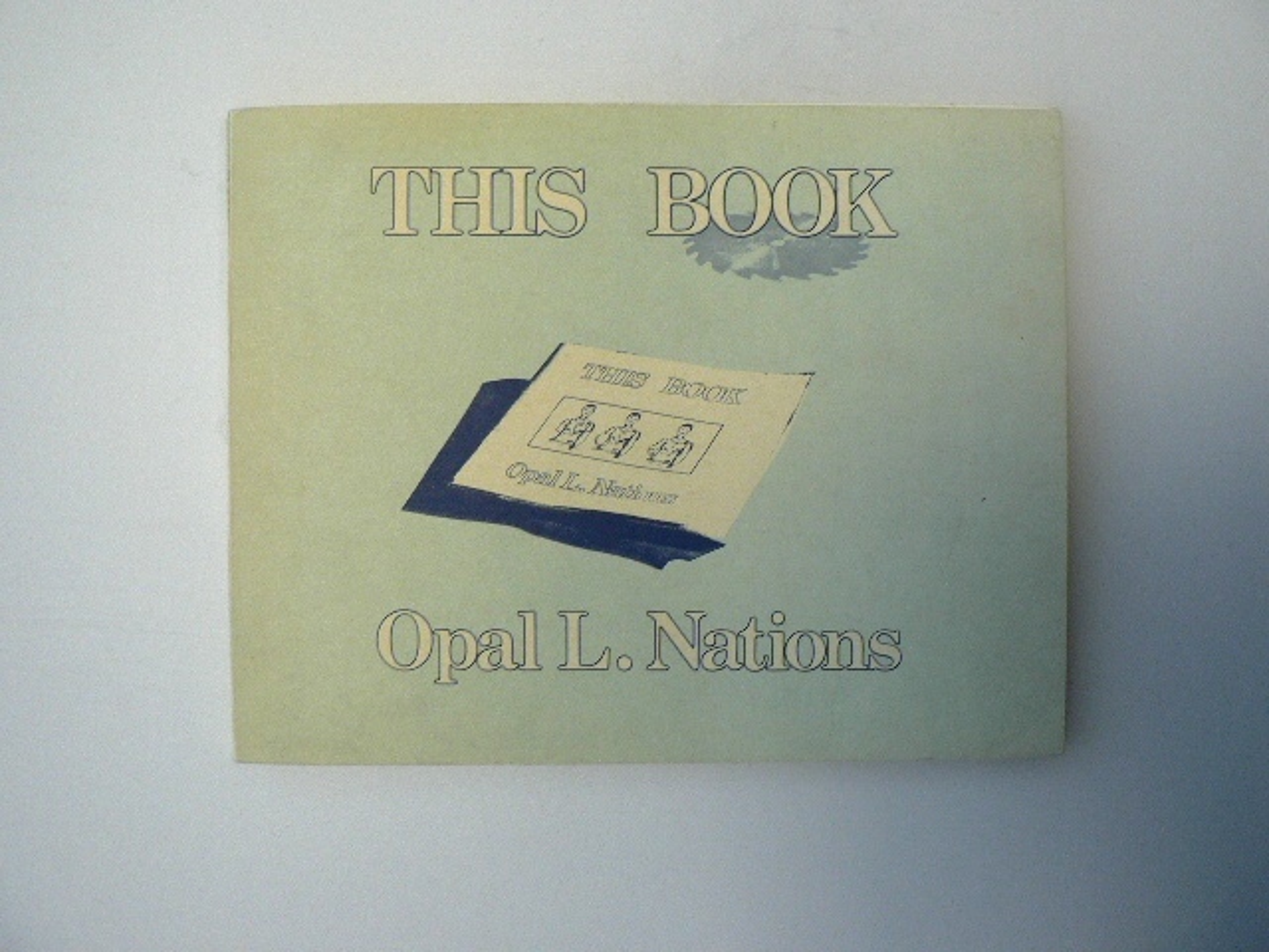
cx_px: 634
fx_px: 1320
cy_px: 476
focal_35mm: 36
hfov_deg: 51.4
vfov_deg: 39.7
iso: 150
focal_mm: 6
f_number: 2.8
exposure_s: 1/30
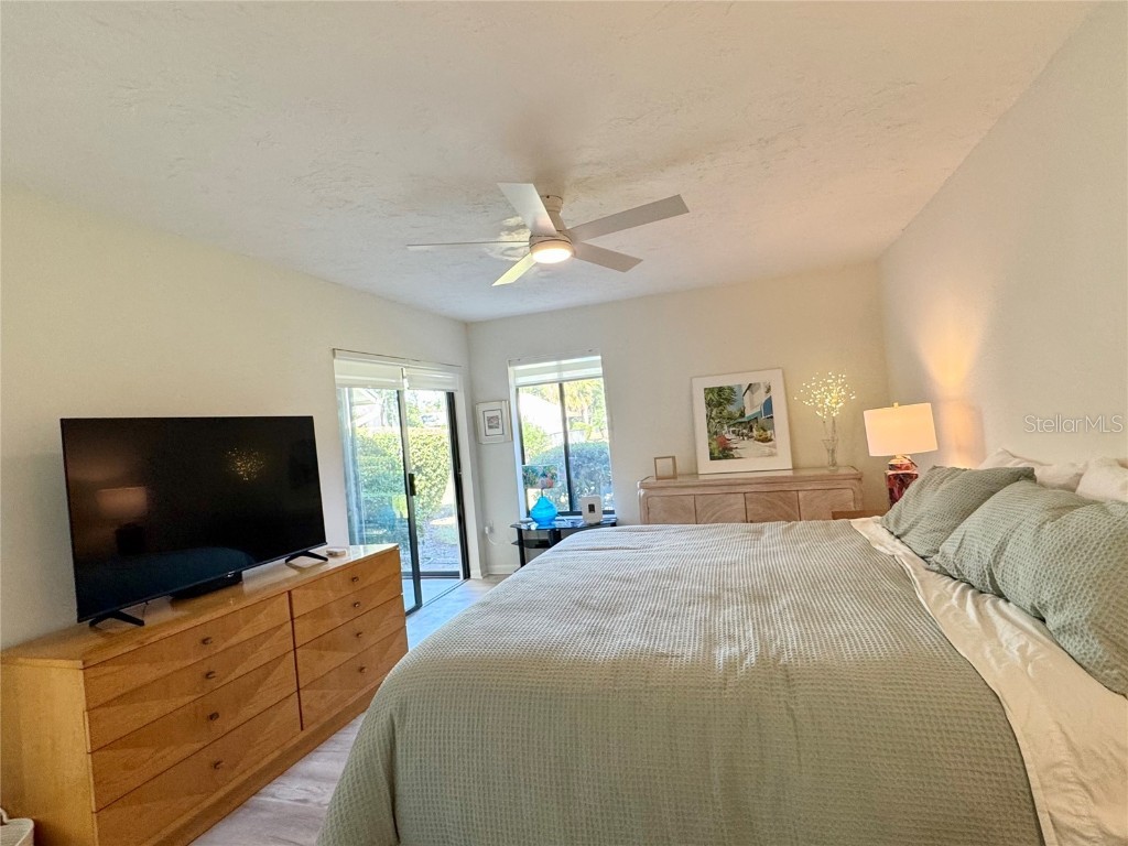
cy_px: 423
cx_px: 564
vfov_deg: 85.7
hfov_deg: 102.1
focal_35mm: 14
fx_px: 456
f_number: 2.2
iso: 200
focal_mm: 2.22
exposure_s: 1/120
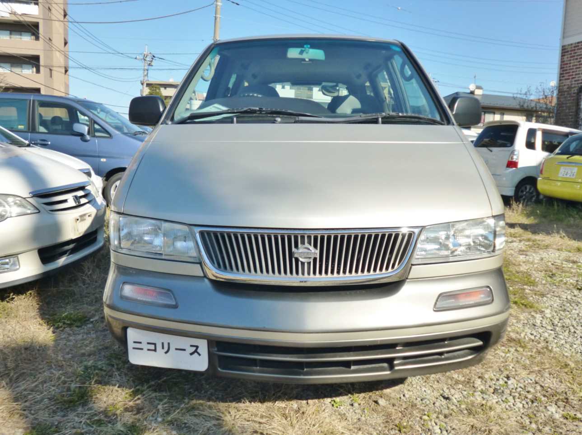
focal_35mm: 30
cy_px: 218
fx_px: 504
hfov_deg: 60.0
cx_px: 291
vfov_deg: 46.7
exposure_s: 1/160
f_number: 10
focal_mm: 5.2
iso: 160
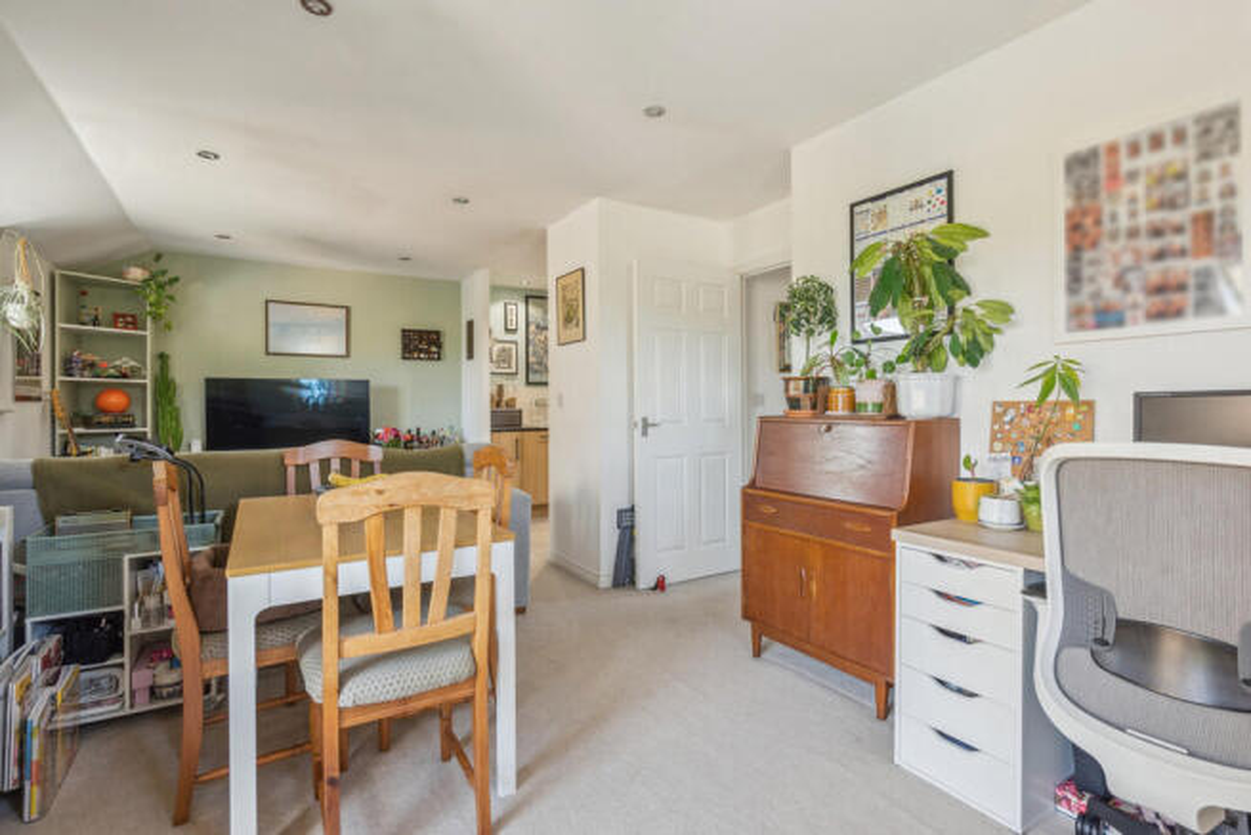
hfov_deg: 96.7
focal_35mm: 16
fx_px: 556
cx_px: 626
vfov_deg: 73.8
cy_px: 418
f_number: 7.1
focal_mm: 16
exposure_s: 1/30
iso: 640
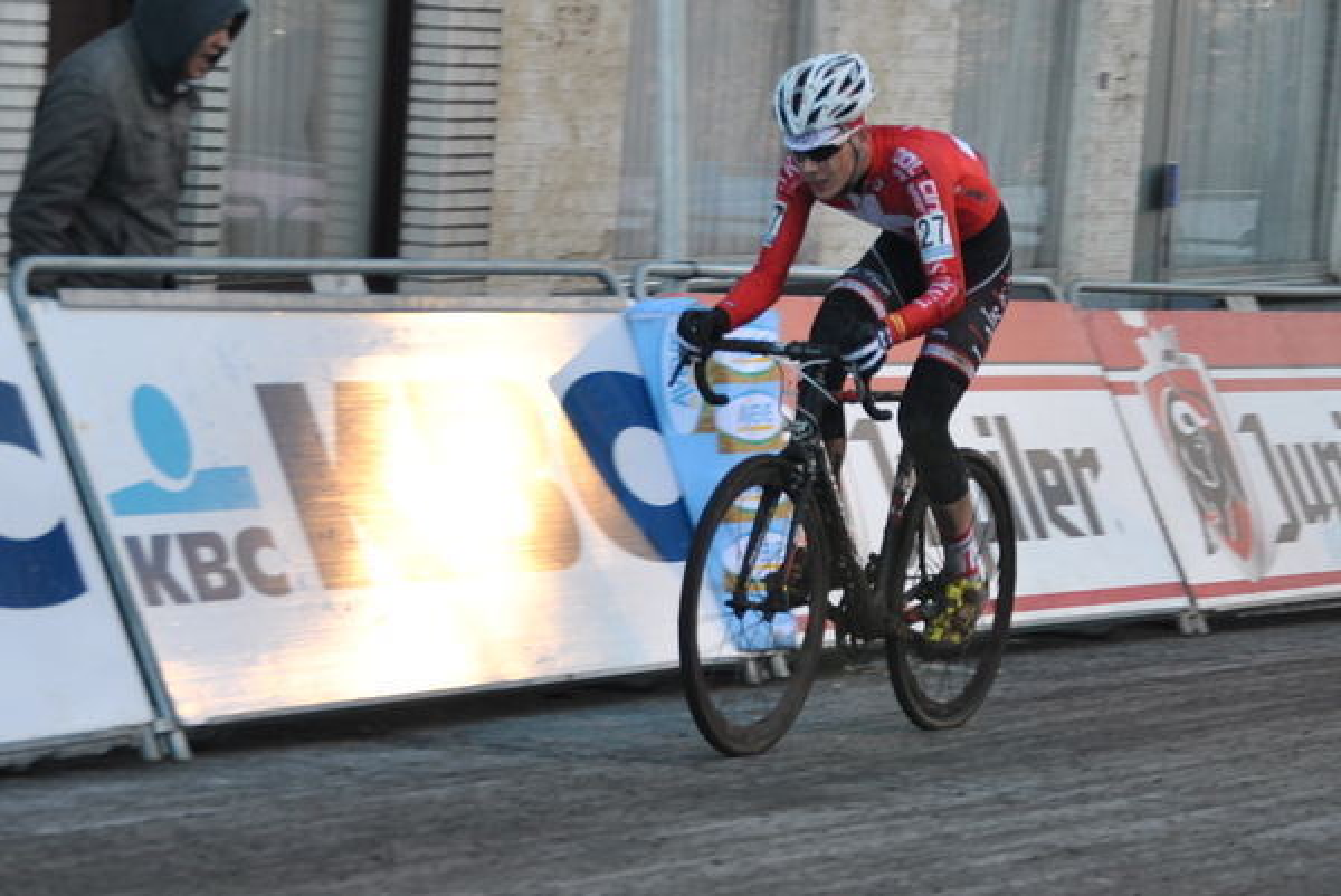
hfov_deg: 19.4
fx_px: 3914
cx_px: 670
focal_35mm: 105
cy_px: 448
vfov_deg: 13.1
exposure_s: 1/250
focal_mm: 70
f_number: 4.2
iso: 200
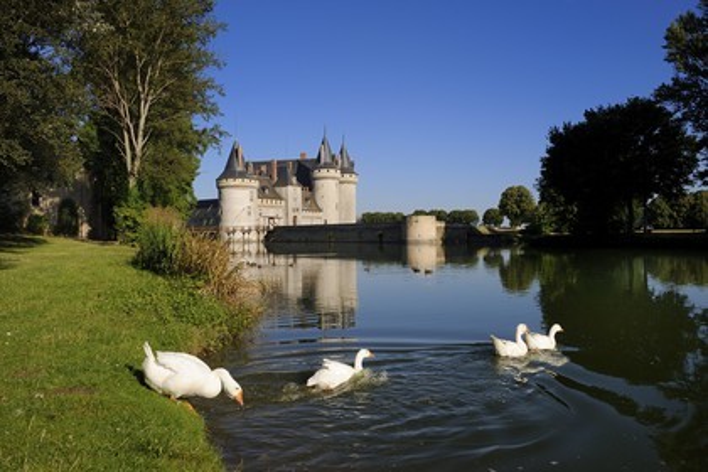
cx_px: 354
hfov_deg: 60.3
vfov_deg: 42.3
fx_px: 610
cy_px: 236
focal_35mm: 31
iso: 200
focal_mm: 31
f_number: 16
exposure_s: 1/160
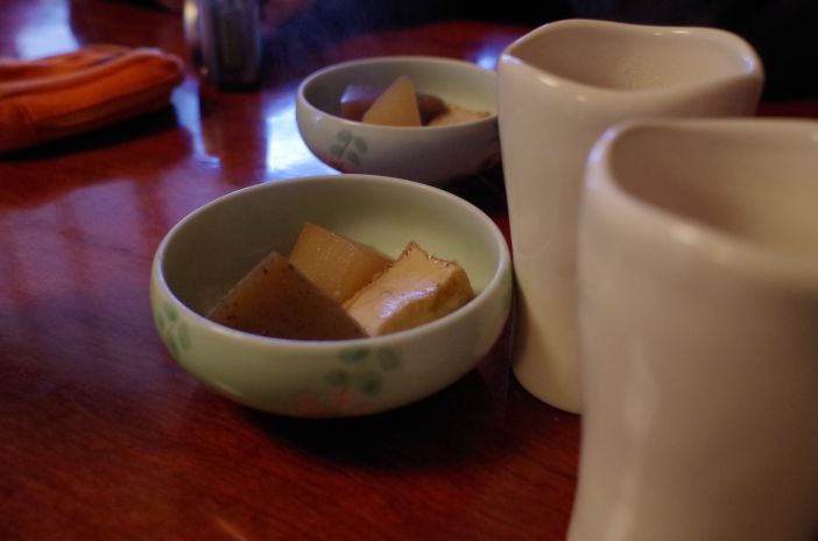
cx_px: 409
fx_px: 702
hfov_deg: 60.4
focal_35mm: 31
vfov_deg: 42.1
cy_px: 270
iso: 3200
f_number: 4
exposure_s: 1/45
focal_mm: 21
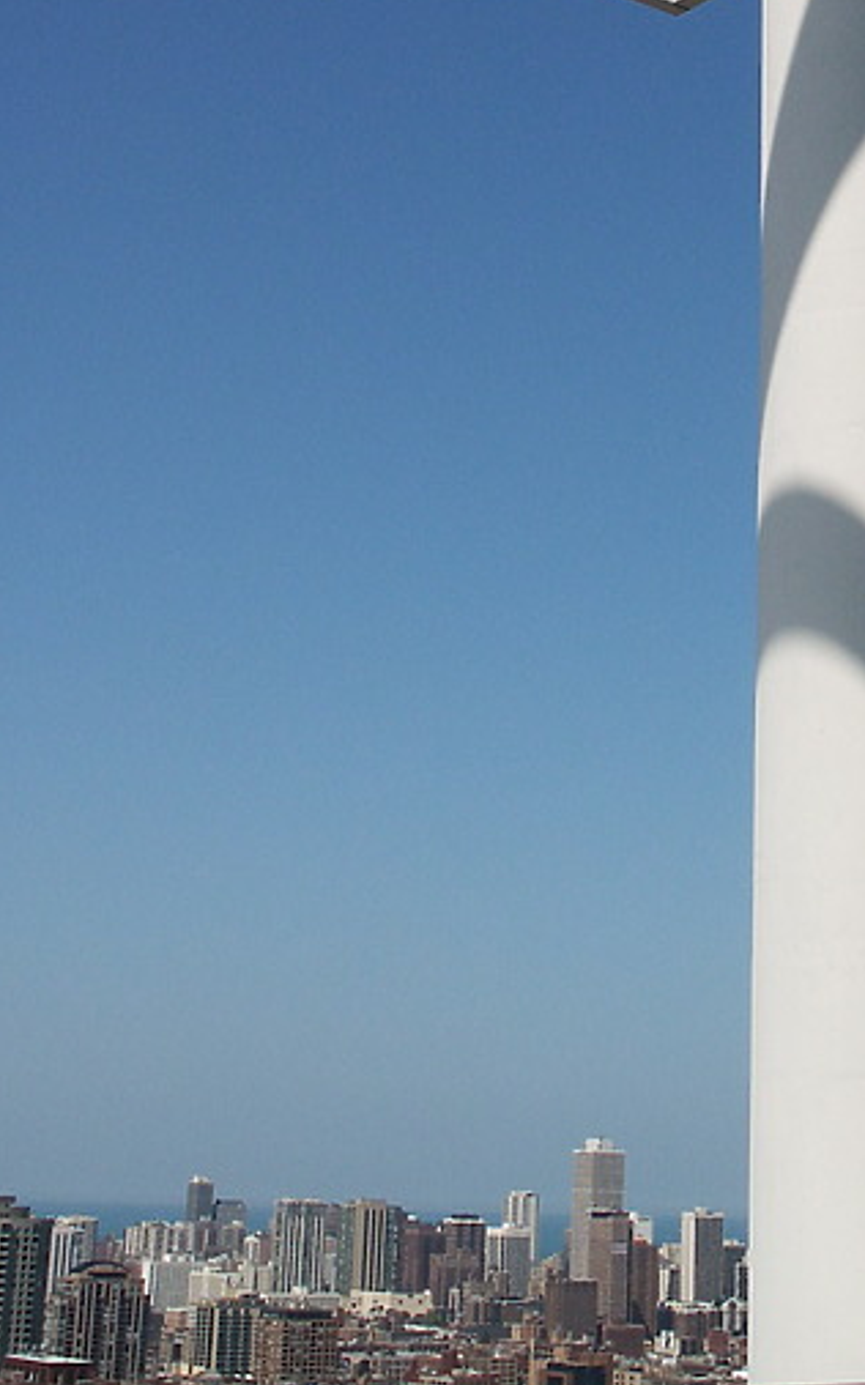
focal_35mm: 66
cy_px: 183
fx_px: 2491
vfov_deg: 30.0
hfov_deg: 19.5
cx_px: 697
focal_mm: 7.18
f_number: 6.7
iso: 64
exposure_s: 1/500
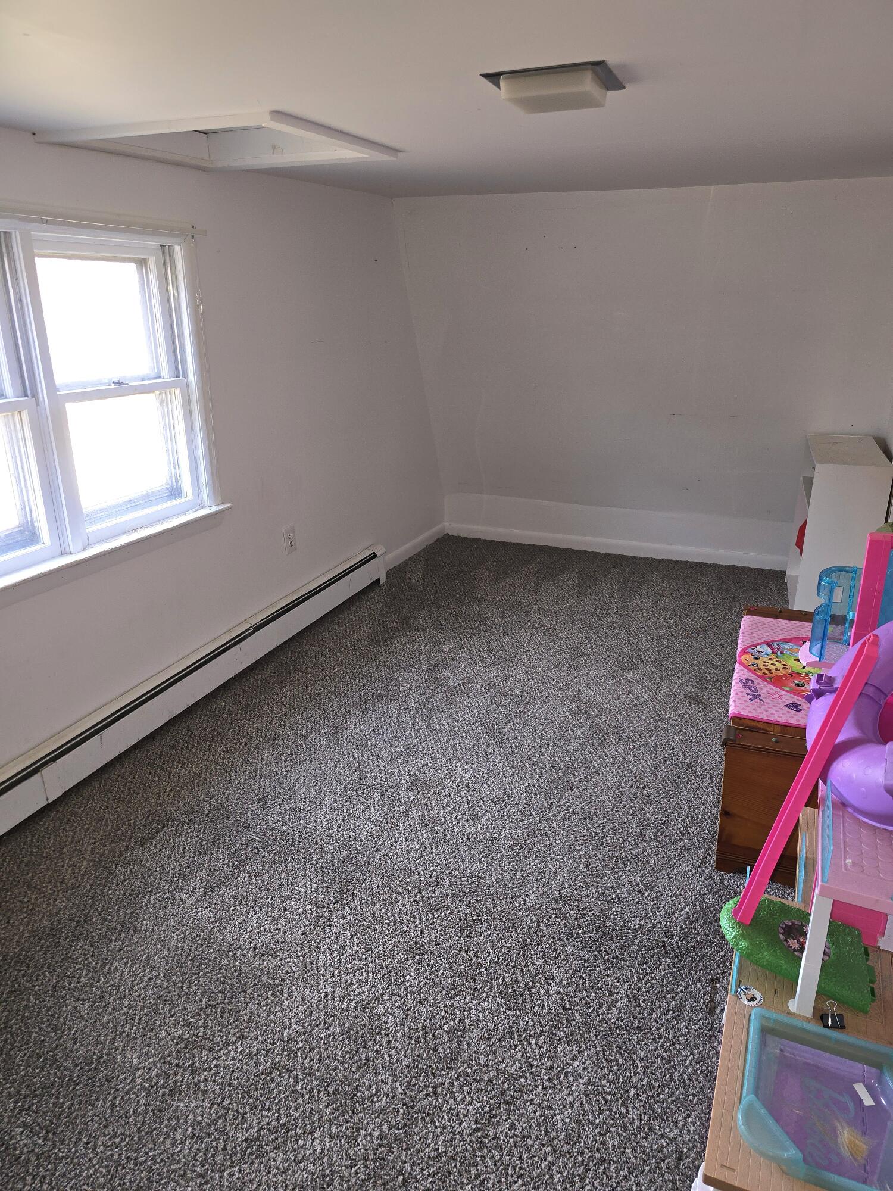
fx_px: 791
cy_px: 596
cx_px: 446
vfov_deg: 73.9
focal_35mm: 23
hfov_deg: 58.9
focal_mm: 6.3
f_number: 1.7
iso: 100
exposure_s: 1/40
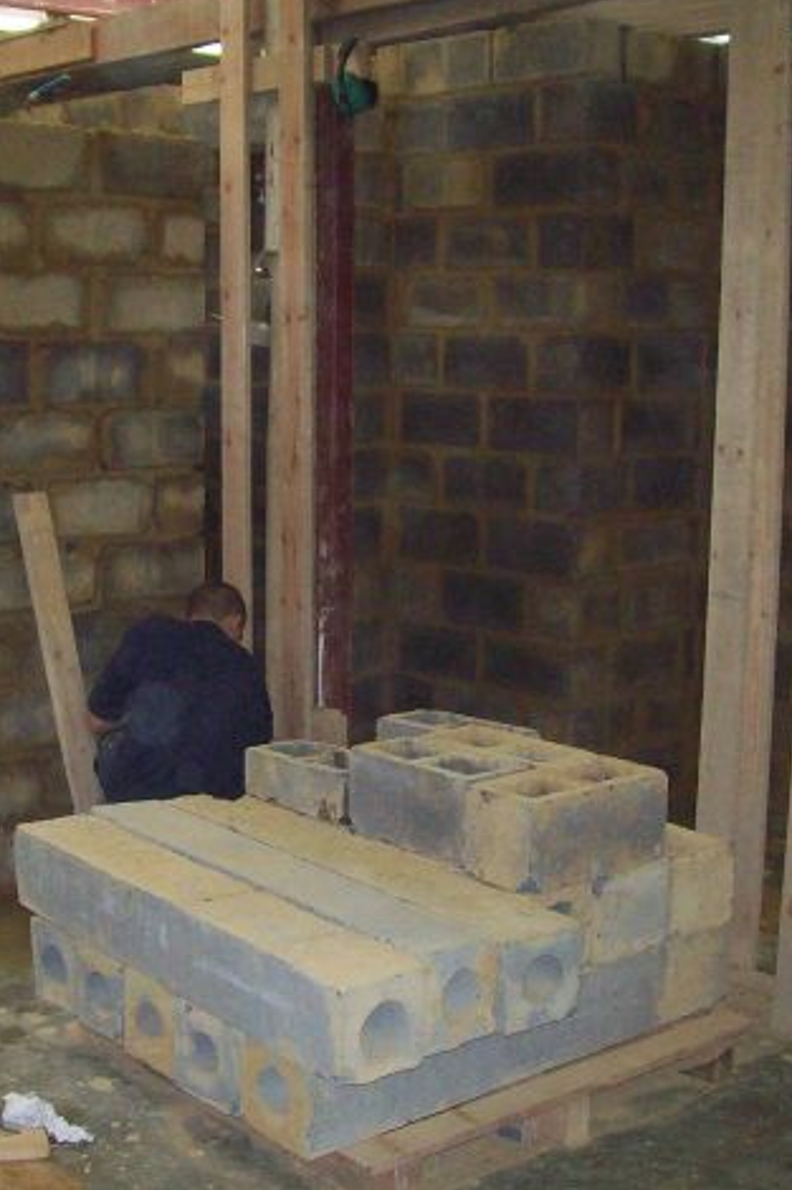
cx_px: 273
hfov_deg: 26.3
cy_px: 590
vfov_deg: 38.9
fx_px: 1684
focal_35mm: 51
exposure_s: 1/64
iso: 200
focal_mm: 6
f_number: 2.7
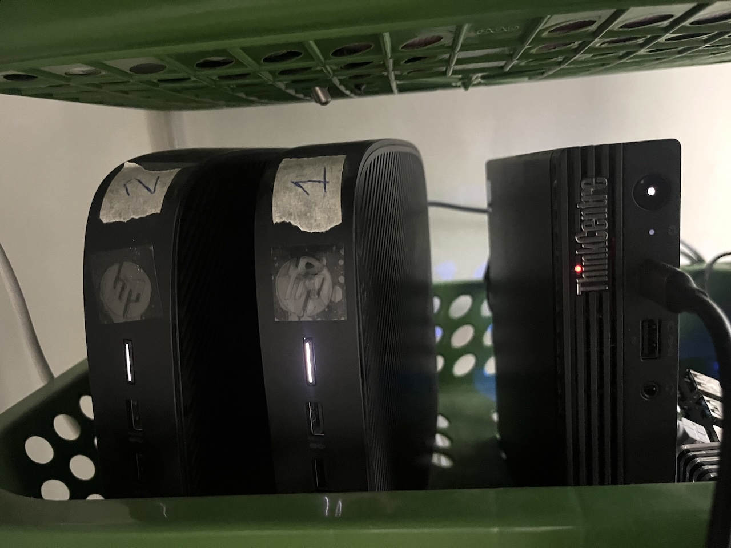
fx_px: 549
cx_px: 366
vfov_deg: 53.1
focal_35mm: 26
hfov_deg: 67.3
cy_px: 274
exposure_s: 1/17
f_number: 1.6
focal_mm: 5.1
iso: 2000
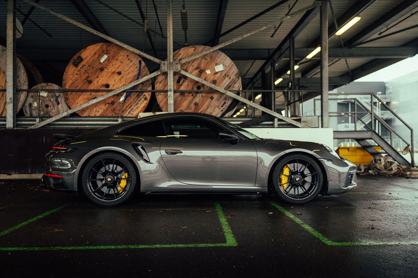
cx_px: 209
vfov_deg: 37.8
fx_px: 406
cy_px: 139
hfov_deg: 54.4
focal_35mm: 35
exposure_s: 1/640
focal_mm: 35
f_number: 2
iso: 800
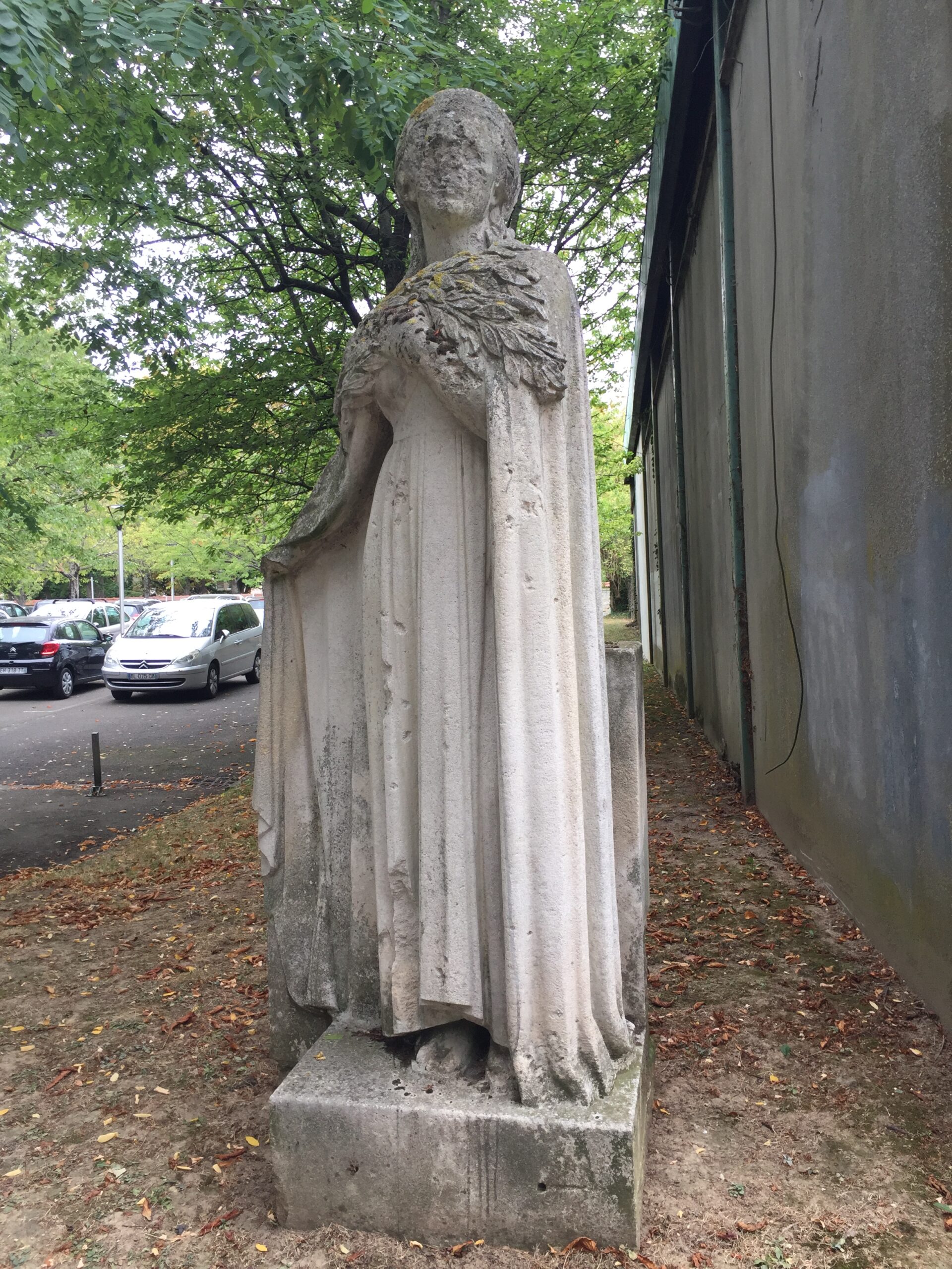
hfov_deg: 48.2
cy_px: 634
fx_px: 1063
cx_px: 476
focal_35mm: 29
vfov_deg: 61.7
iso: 40
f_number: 2.2
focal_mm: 4.15
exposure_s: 1/100
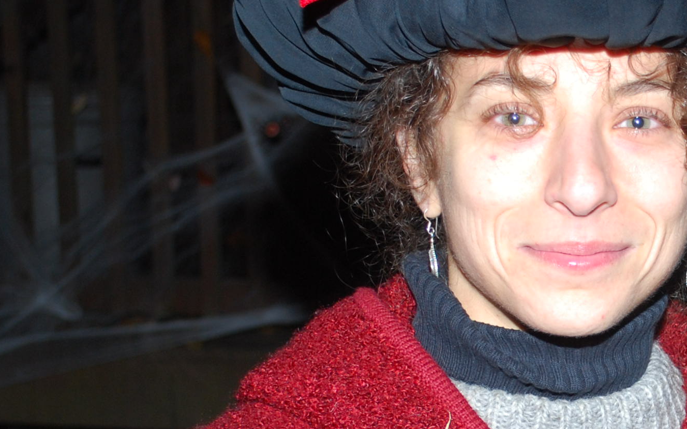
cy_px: 385
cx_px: 634
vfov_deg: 11.2
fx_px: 2172
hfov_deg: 17.7
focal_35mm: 116
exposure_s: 1/60
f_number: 4.5
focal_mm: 26
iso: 200
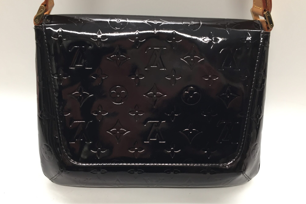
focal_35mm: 31
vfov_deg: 42.3
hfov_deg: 60.3
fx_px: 263
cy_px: 92
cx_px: 153
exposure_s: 1/30
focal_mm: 4.15
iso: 80
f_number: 2.2
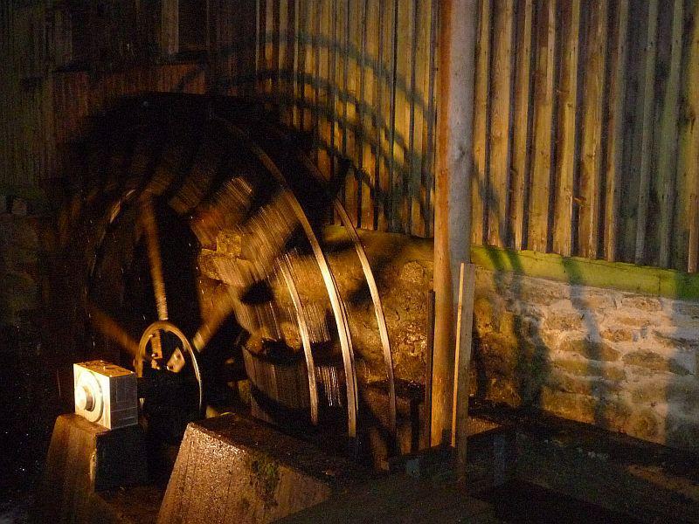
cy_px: 262
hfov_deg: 38.9
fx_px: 989
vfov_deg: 29.7
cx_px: 350
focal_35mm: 49
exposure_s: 1/8
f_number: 3.7
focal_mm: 6
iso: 640
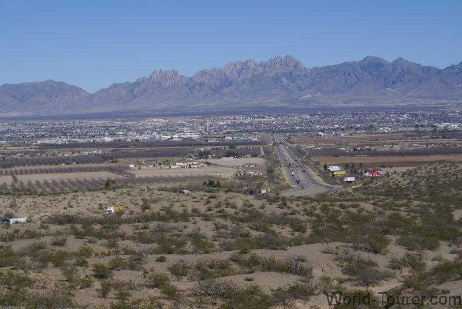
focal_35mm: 90
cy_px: 154
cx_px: 231
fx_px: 1157
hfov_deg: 22.6
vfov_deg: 15.2
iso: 100
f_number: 13
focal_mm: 60
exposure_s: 1/250
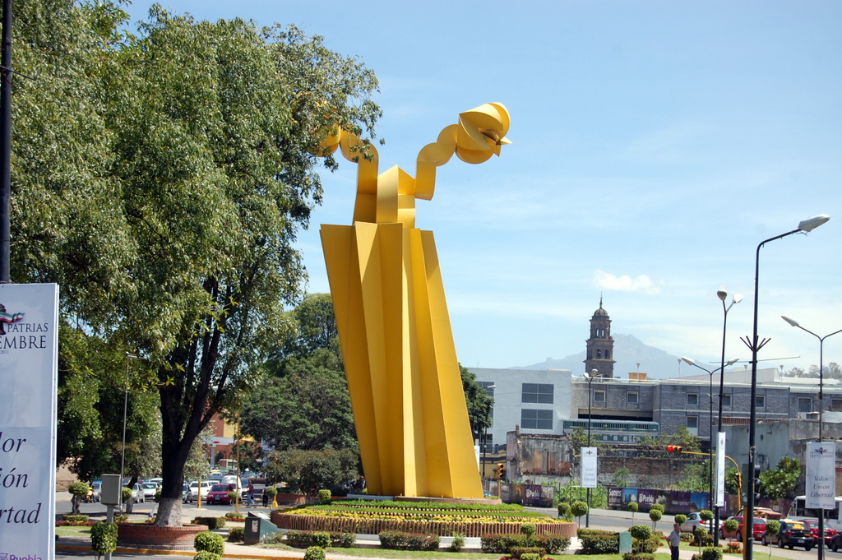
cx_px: 421
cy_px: 280
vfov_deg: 18.2
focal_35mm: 75
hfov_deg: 27.0
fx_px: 1753
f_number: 9
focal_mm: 50
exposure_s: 1/320
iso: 200
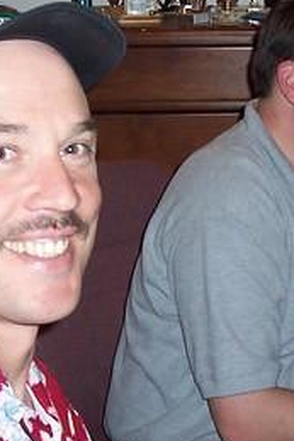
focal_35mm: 95
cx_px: 262
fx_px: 1162
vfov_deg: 21.4
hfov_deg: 14.3
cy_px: 165
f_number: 2.8
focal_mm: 5.6
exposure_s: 1/60
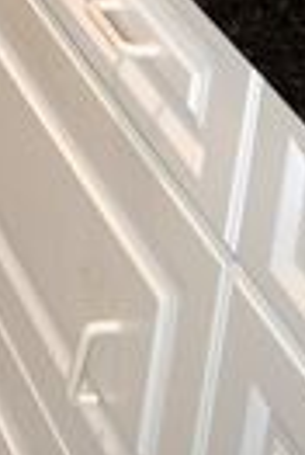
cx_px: -471
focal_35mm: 154
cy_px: -597
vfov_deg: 11.3
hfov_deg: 8.1
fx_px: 1947
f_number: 5.6
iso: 500
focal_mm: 18
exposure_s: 1/125
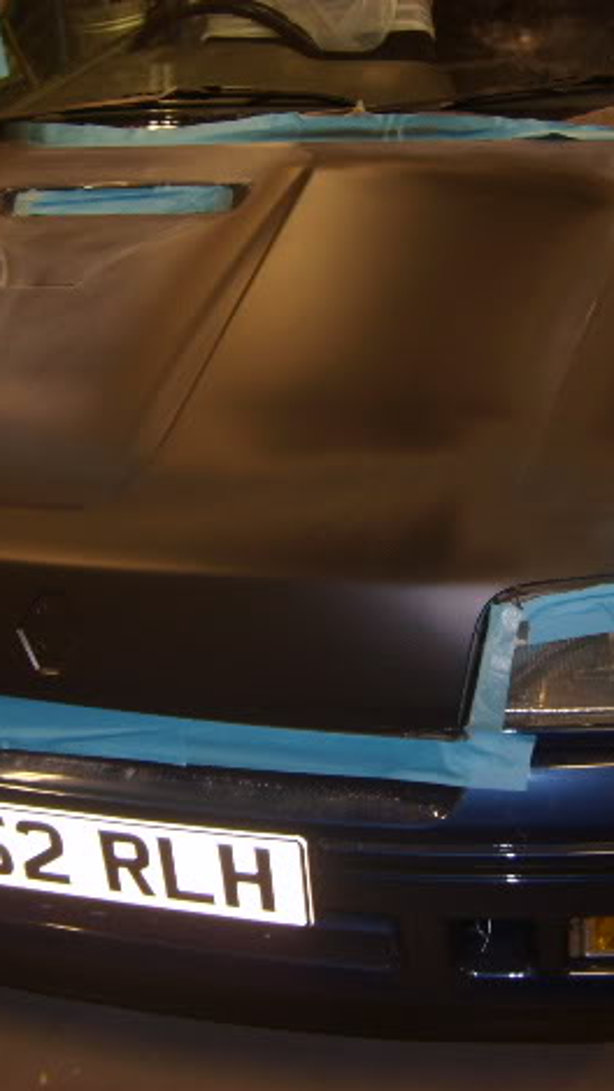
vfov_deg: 39.9
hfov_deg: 23.0
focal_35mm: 52
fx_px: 1504
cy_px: 540
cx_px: 251
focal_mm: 5.8
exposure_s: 1/45
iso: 100
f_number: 2.8
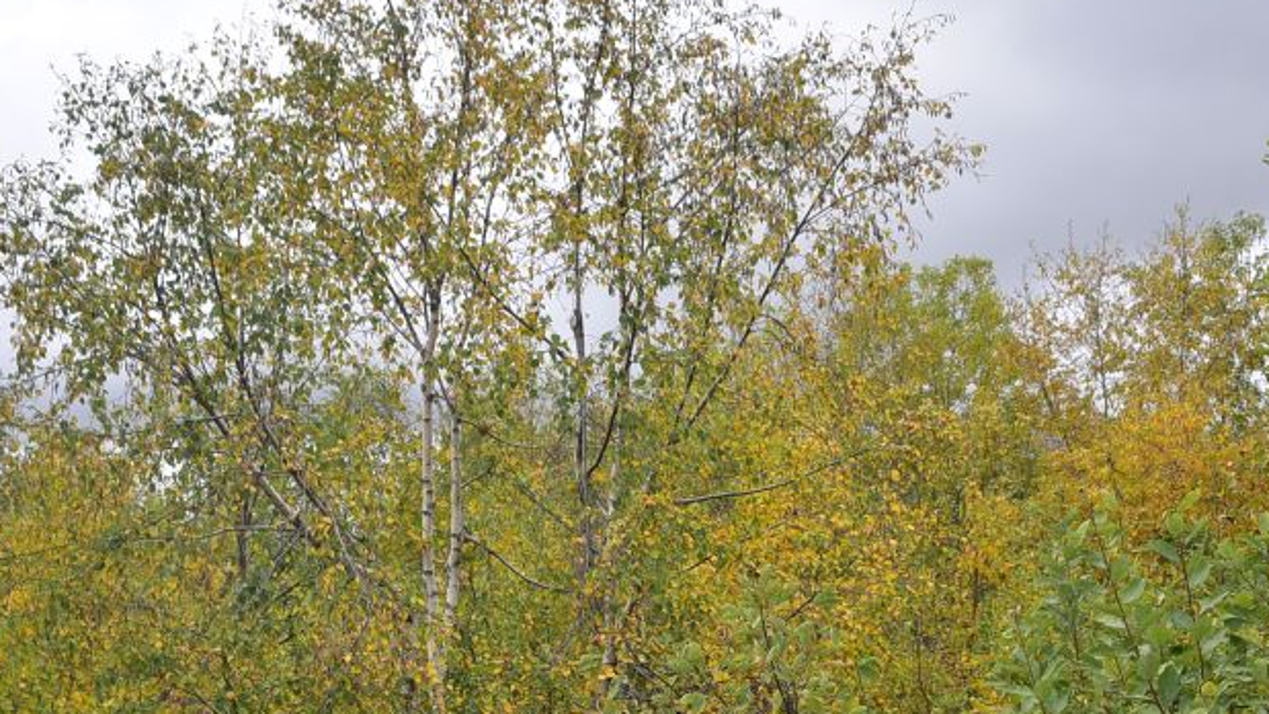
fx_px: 3701
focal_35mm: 110
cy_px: 697
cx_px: 787
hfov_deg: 19.4
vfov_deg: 10.9
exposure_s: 1/100
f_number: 8
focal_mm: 50
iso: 100
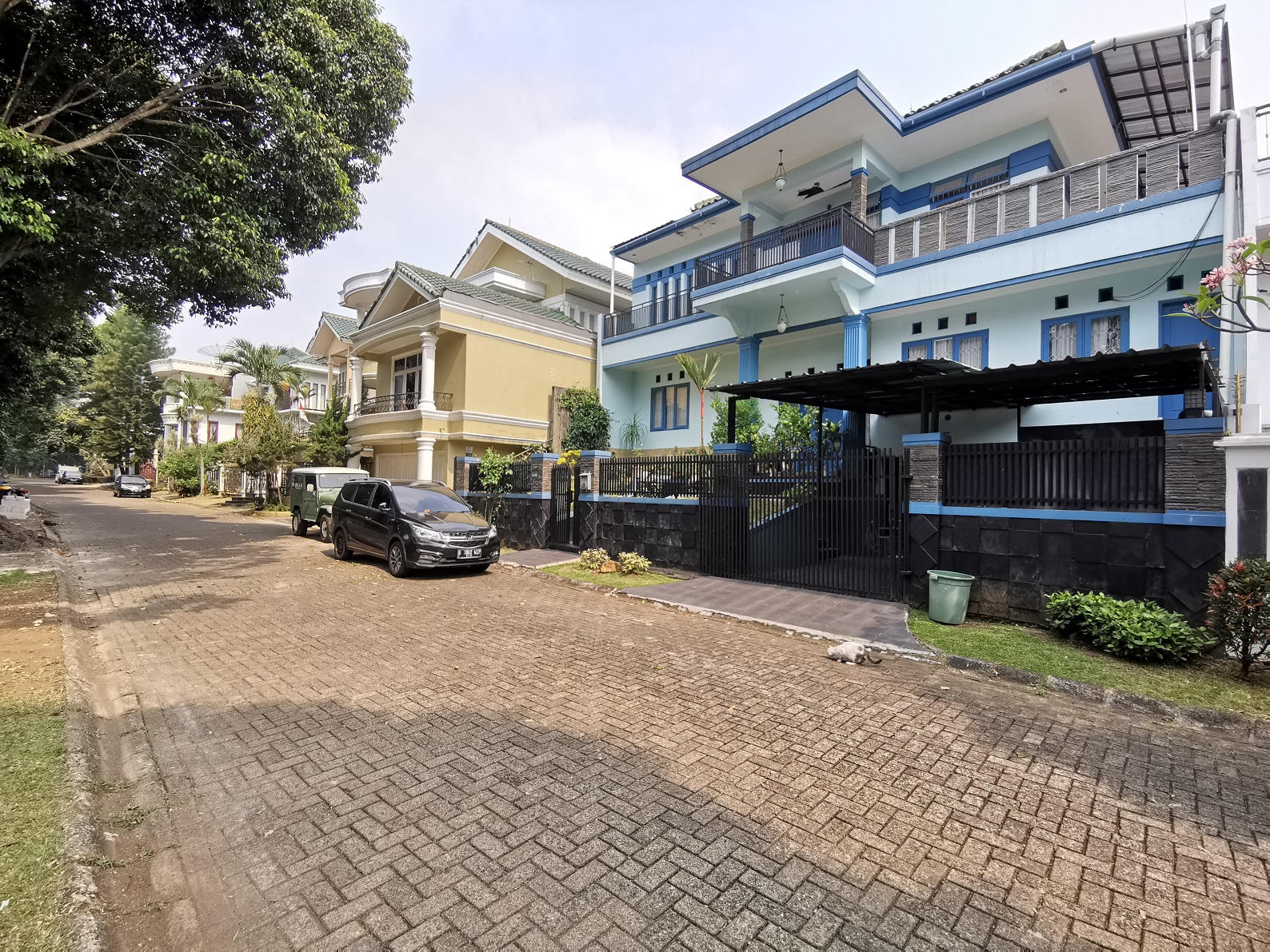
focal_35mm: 16
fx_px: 587
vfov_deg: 78.1
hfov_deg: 94.5
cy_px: 476
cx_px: 635
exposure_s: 1/311
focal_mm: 2.35
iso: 50
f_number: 2.2
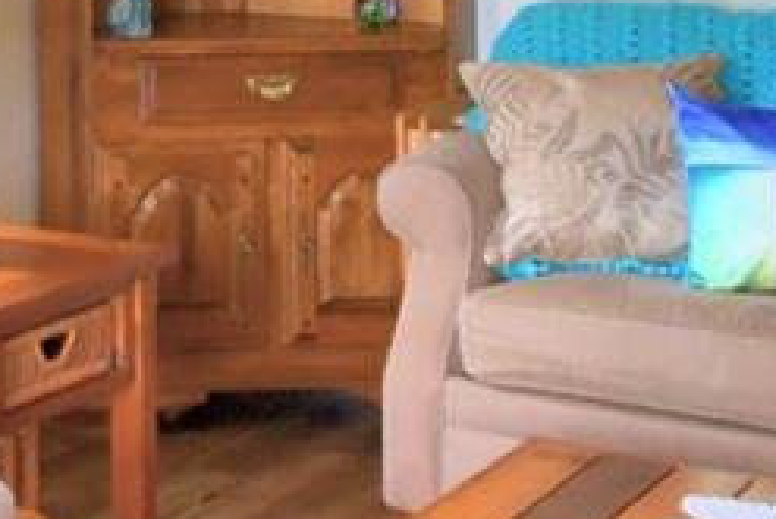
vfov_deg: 13.4
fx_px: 2092
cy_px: -233
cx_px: -167
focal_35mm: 97
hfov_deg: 19.7
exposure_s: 1/60
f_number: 4.5
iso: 400
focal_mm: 10
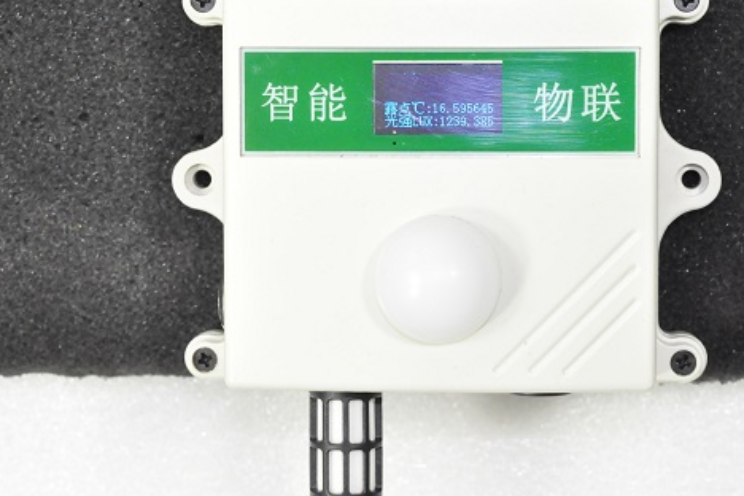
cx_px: 407
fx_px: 1984
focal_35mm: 96
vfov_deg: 14.3
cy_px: 246
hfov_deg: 21.2
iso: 3200
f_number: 5
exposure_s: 1/200
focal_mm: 50
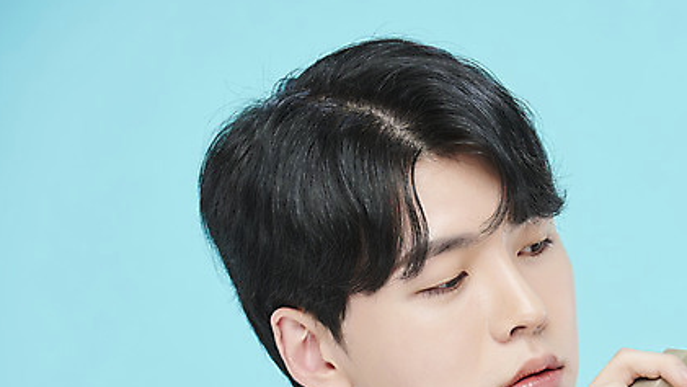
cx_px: 458
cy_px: 317
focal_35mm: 298
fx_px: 5430
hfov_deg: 7.2
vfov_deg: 4.1
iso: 64
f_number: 7.1
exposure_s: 1/125
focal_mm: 200
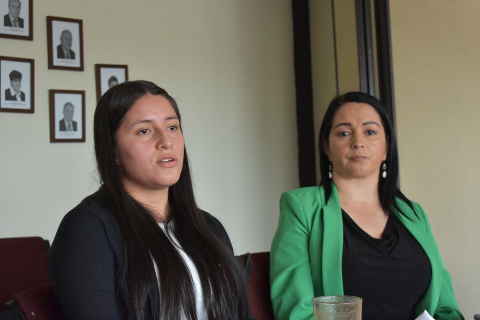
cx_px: 240
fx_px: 840
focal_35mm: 63
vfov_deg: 21.6
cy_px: 160
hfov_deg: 31.9
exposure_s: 1/60
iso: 1100
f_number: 5
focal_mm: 42
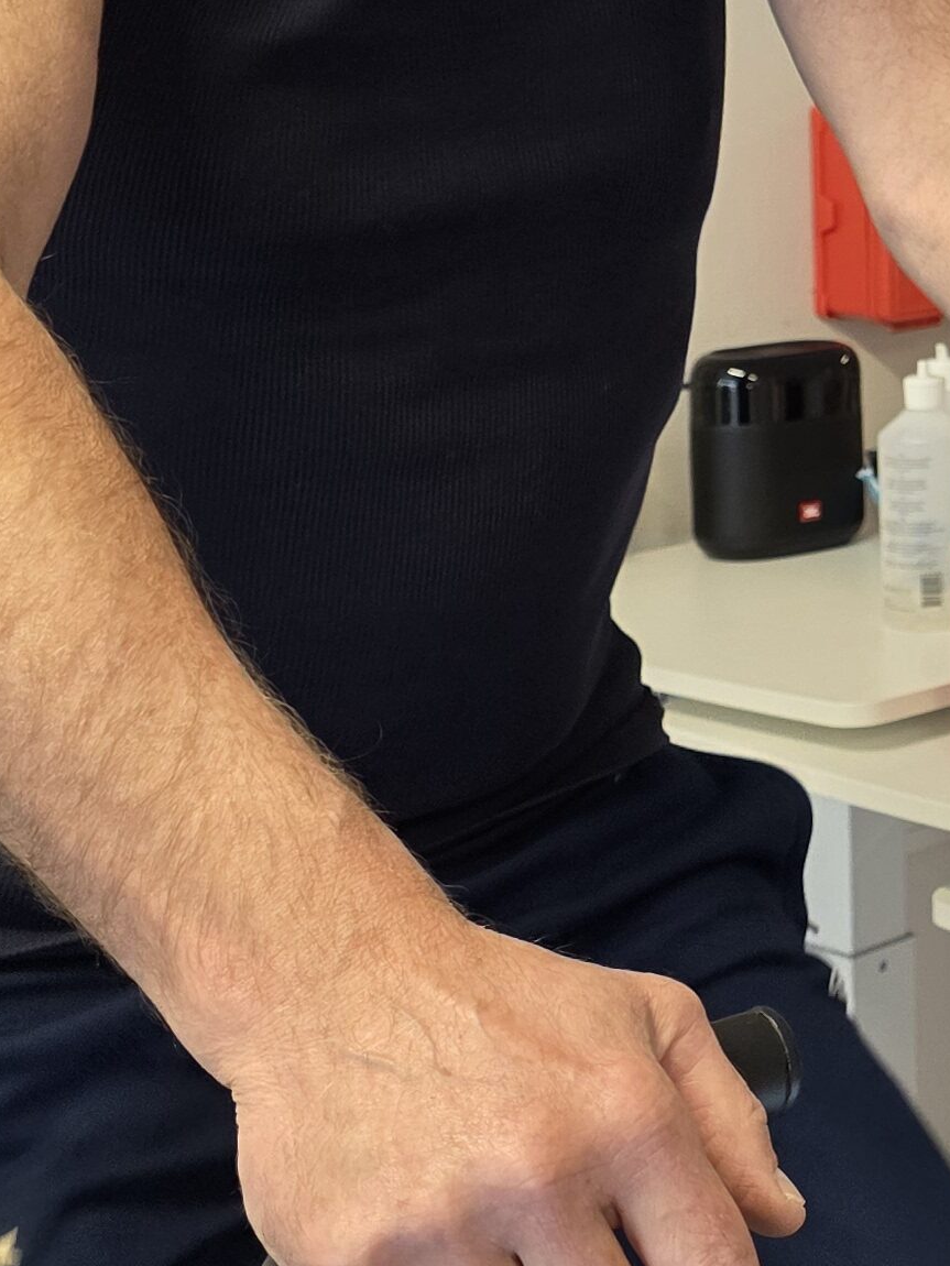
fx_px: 2926
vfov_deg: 23.9
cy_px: 209
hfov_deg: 16.5
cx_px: 1504
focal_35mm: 80
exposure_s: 1/100
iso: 250
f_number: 1.7
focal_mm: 6.3
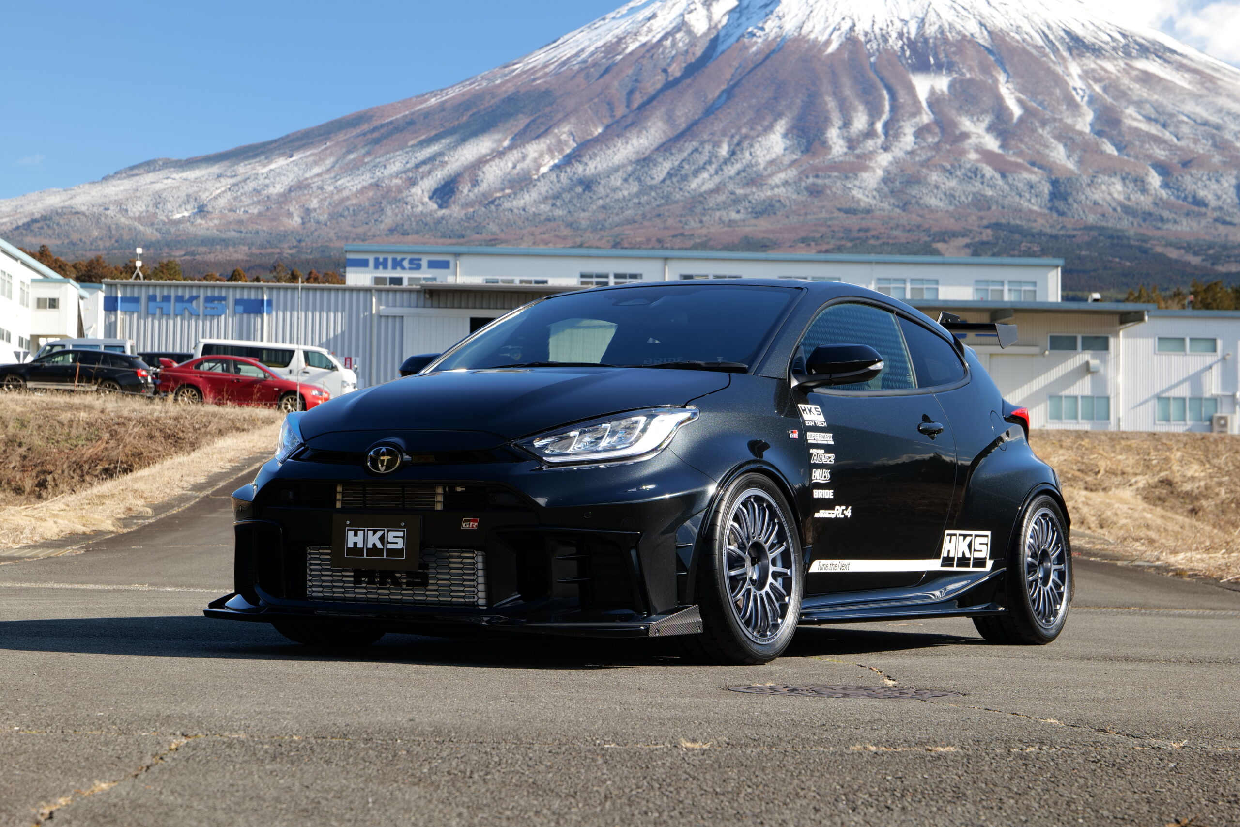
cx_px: 620
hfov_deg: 29.7
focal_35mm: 68
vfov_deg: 20.0
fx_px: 2342
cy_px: 414
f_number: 8
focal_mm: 68
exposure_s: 1/80
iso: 250
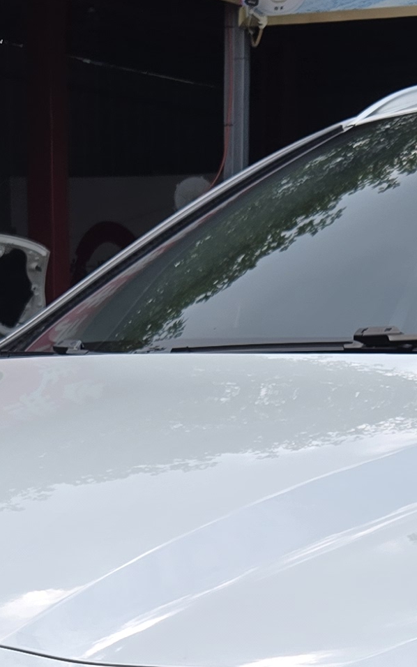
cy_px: 842
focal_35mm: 102
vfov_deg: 19.0
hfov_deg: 12.8
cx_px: 351
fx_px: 1854
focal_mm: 5.4
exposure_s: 1/1176
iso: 25
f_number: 1.8
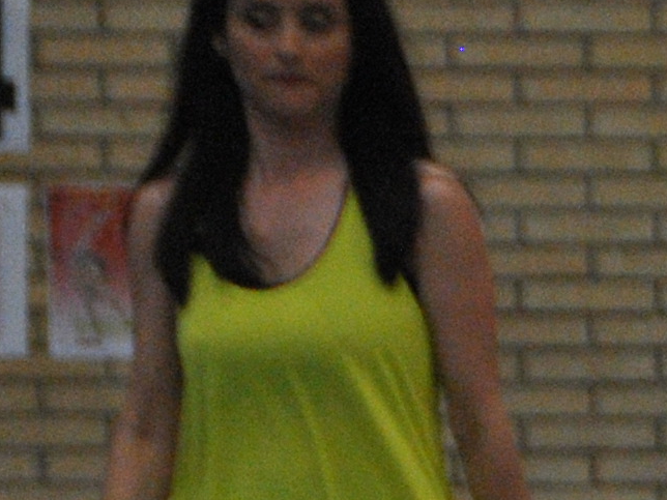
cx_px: 1866
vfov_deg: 2.0
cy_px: 824
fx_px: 14394
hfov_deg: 2.6
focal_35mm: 747
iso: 800
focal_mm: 86
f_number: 5.3
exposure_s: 1/250
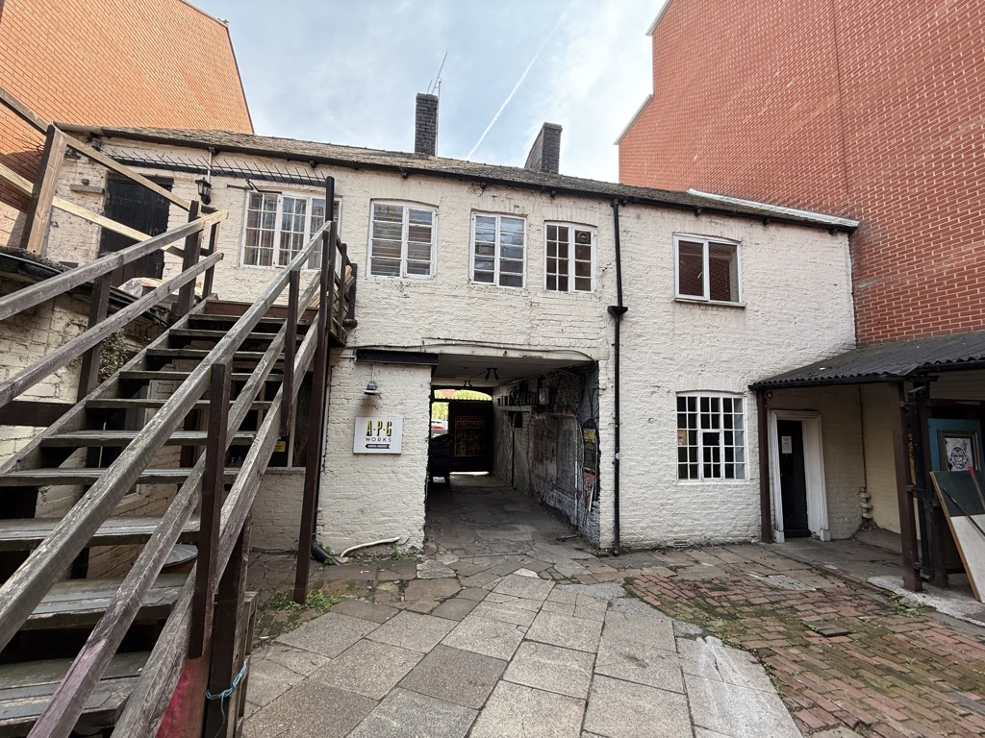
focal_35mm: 14
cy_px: 369
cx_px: 492
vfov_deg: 85.7
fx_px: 398
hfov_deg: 102.1
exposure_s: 1/274
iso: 50
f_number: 2.2
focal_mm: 2.22
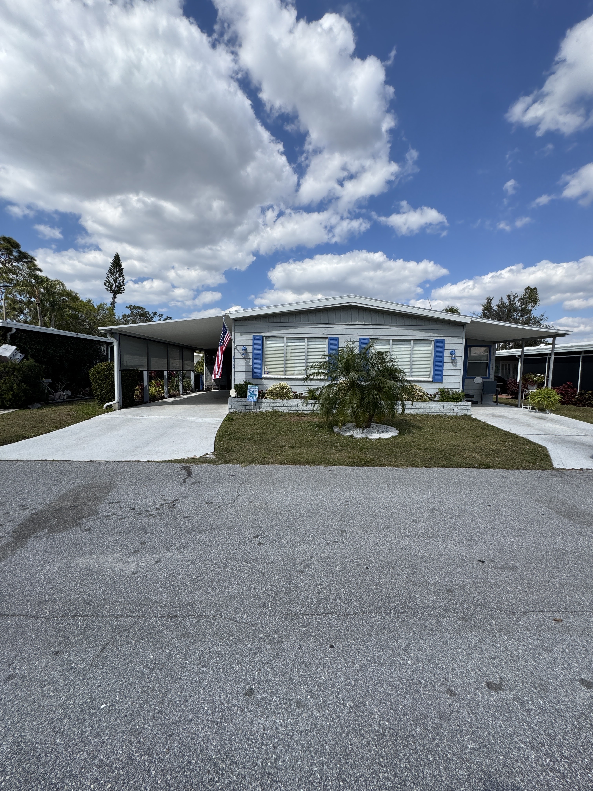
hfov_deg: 85.7
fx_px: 320
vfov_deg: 102.1
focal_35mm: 14
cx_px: 296
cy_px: 396
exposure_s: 1/2415
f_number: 2.2
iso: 40
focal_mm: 2.22
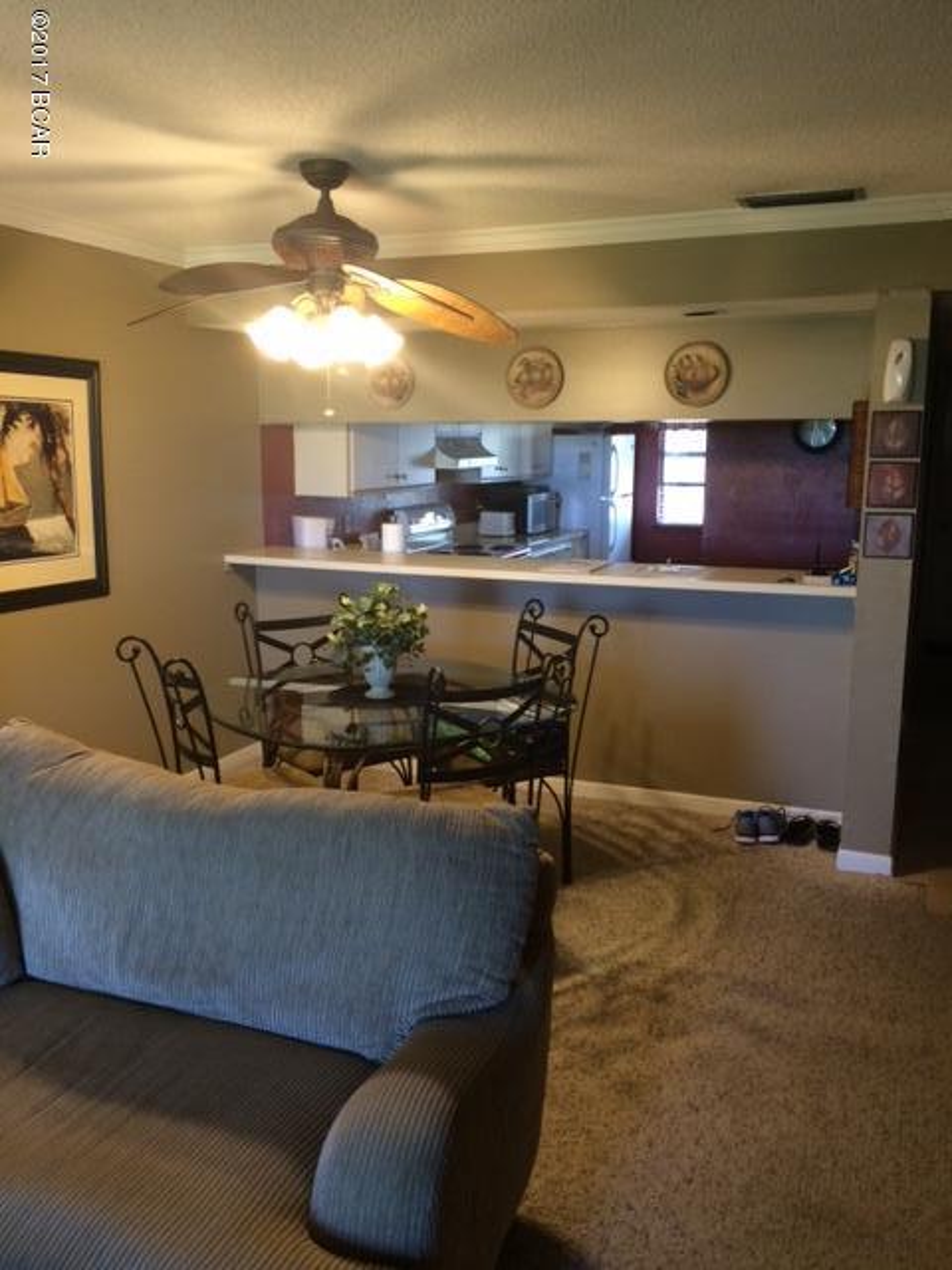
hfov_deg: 48.2
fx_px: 1063
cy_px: 635
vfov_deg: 61.7
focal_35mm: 29
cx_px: 476
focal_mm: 4.15
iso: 160
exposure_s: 1/30
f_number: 2.2
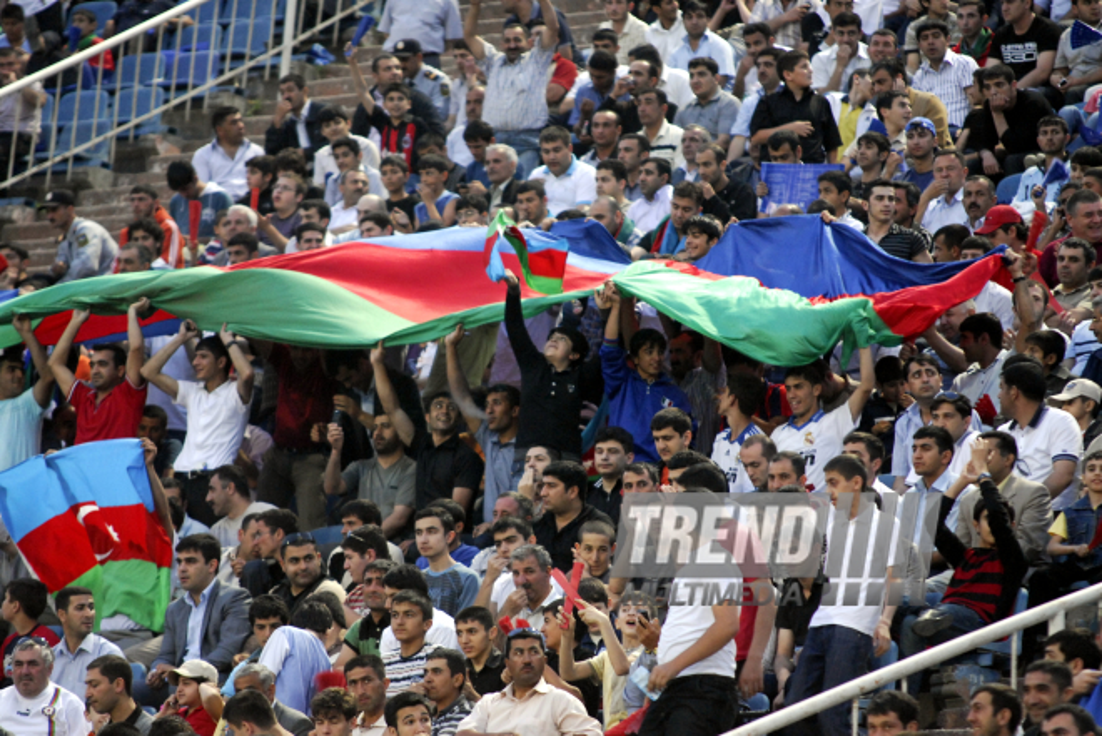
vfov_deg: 5.1
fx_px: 8270
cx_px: 551
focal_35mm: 270
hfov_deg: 7.6
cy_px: 368
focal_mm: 180
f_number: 2.8
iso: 1000
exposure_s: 1/160
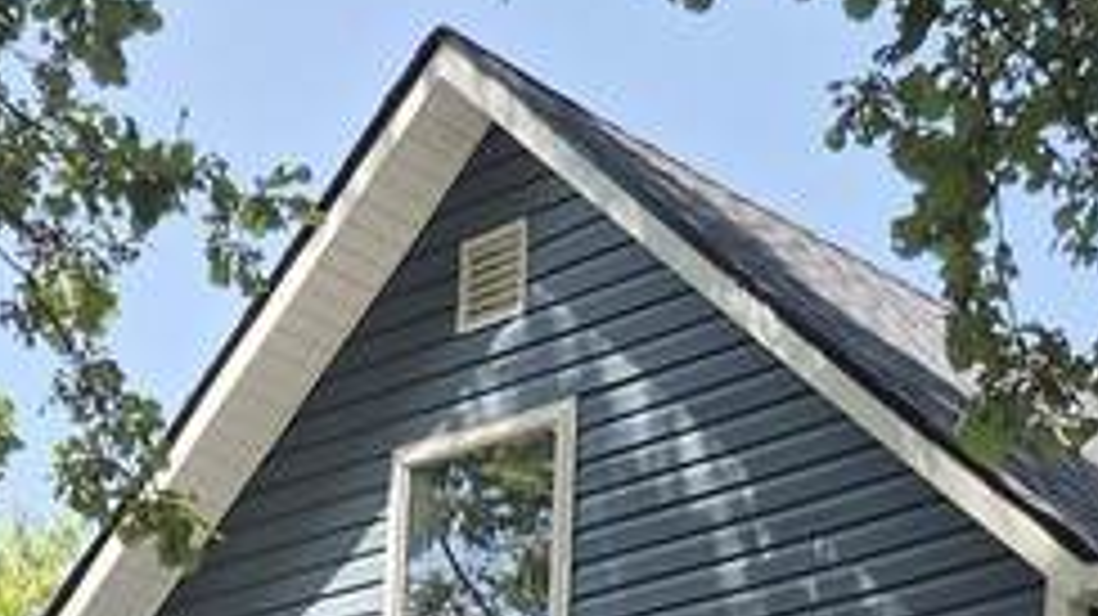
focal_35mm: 105
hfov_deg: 20.3
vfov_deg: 10.1
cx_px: 770
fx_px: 3056
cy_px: 1446
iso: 25
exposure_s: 1/564
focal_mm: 5.4
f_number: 1.8
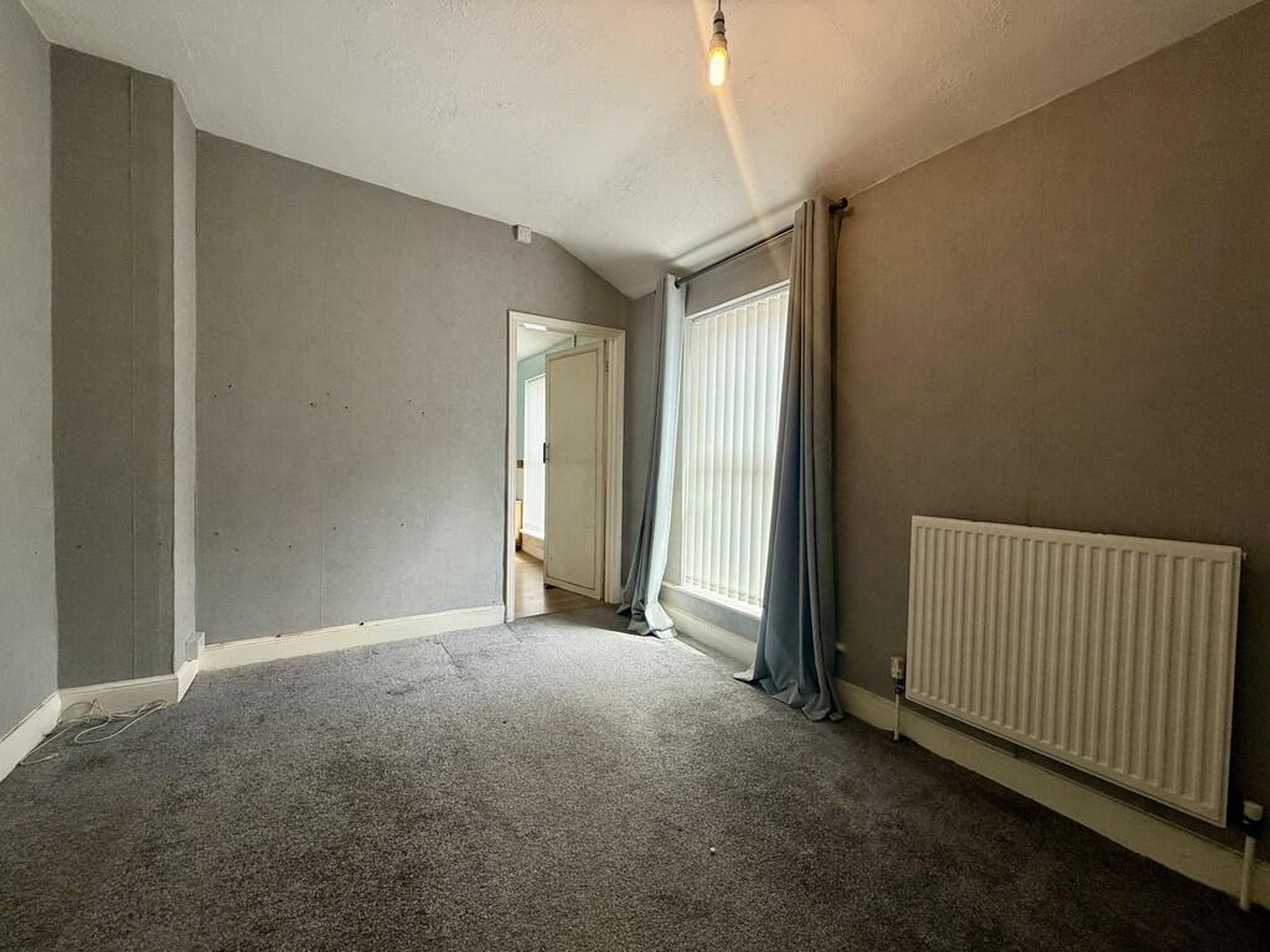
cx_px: 635
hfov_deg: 102.1
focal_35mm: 14
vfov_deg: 85.7
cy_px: 476
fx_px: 514
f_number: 2.2
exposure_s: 1/99
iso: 100
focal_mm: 2.22
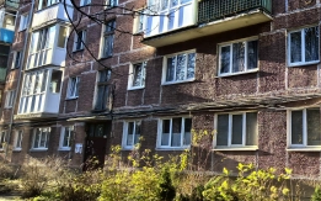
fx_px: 289
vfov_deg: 38.3
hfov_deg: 51.2
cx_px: 290
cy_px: 90
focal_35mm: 33
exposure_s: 1/291
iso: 50
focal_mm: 1.76
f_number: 2.2
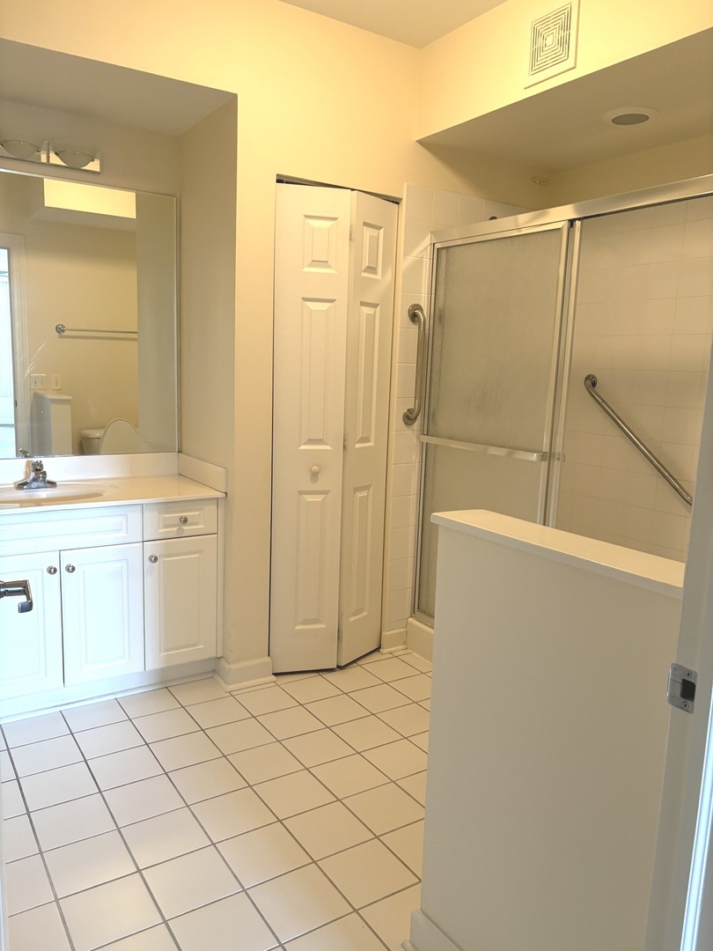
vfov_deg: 67.3
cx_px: 356
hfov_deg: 53.1
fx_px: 714
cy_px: 476
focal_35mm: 26
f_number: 1.6
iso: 200
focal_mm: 5.96
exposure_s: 1/60
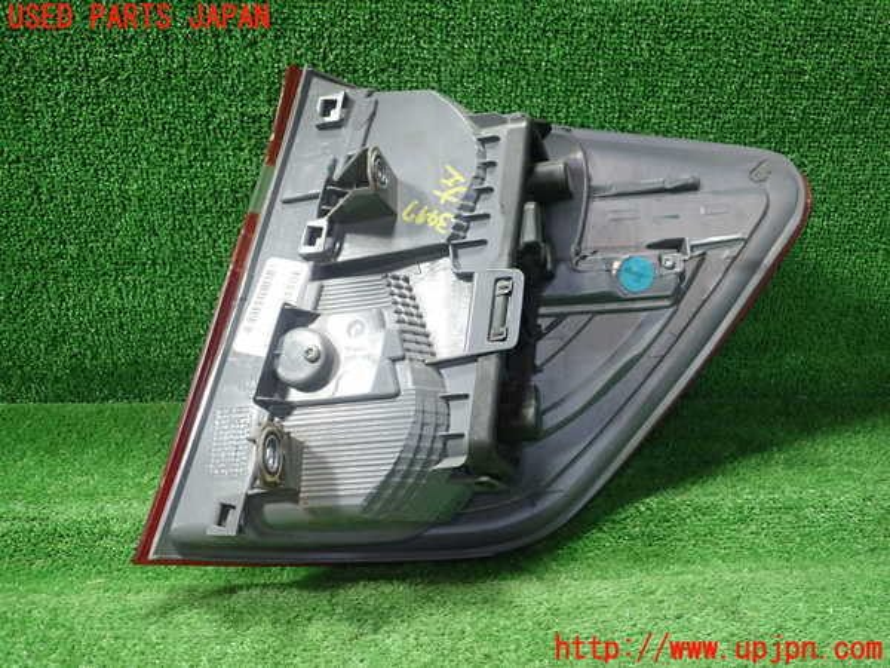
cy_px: 334
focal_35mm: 30
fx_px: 771
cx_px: 445
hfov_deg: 60.0
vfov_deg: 46.8
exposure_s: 1/125
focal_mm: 5.5
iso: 640
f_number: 2.3
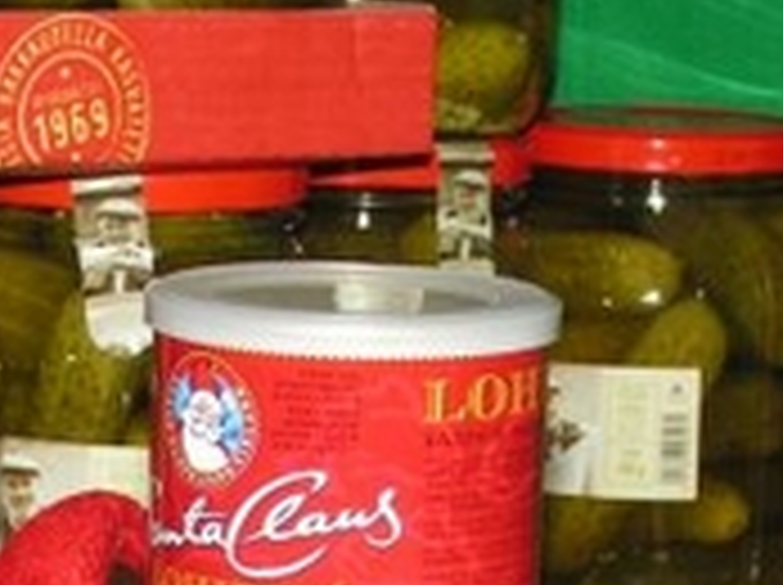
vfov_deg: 8.6
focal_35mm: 170
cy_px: 754
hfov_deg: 11.6
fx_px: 3840
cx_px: 288
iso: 100
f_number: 5.6
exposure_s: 1/60
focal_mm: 9.9
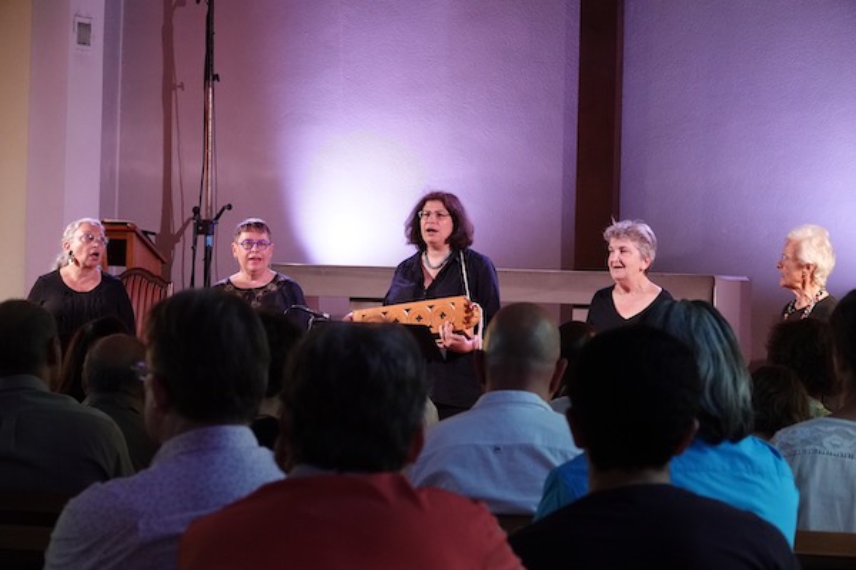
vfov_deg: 11.5
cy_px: 285
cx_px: 428
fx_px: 2829
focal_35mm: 119
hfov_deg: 17.2
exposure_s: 1/125
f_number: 4
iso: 1600
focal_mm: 43.48
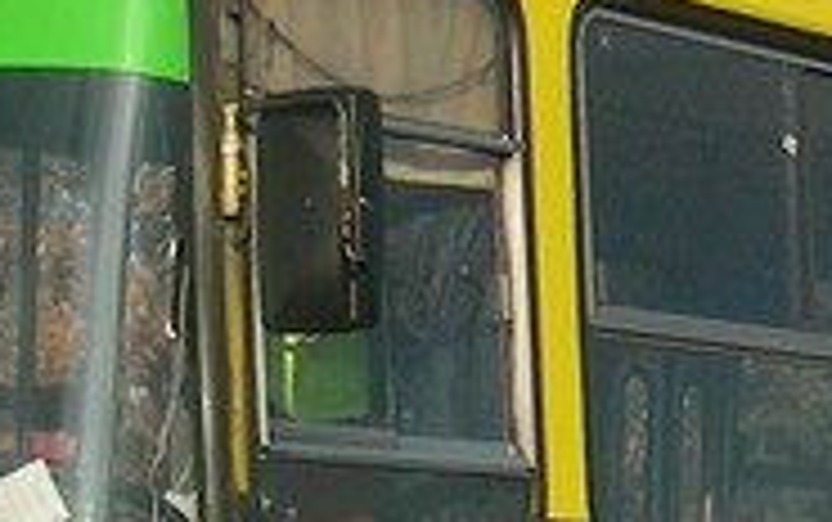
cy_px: 306
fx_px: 5061
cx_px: 1093
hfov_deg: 9.2
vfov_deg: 5.9
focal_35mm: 223
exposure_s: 1/640
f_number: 4
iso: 50
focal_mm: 6.3
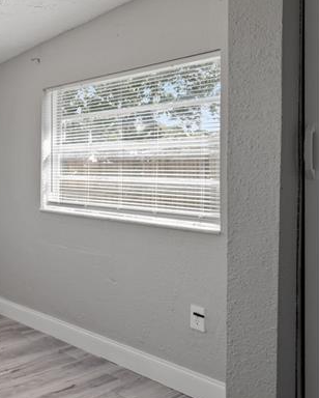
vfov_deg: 51.0
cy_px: 152
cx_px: -16
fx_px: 412
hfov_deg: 36.9
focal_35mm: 35
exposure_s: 1/25
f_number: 6.3
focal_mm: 14
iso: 250
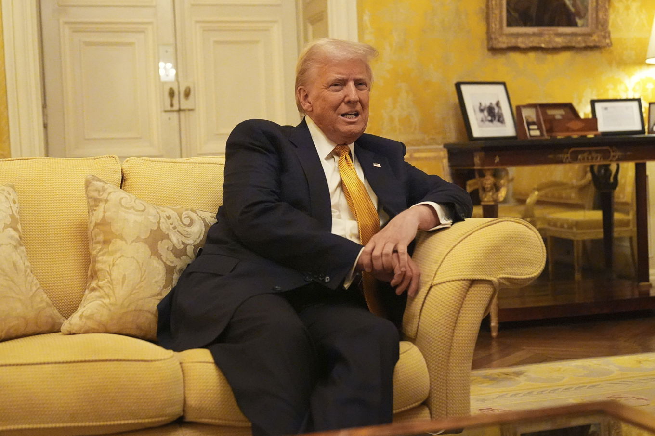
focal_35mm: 47
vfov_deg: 28.6
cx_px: 328
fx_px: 855
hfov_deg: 41.9
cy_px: 218
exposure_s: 1/125
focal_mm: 47
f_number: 2.8
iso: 12800
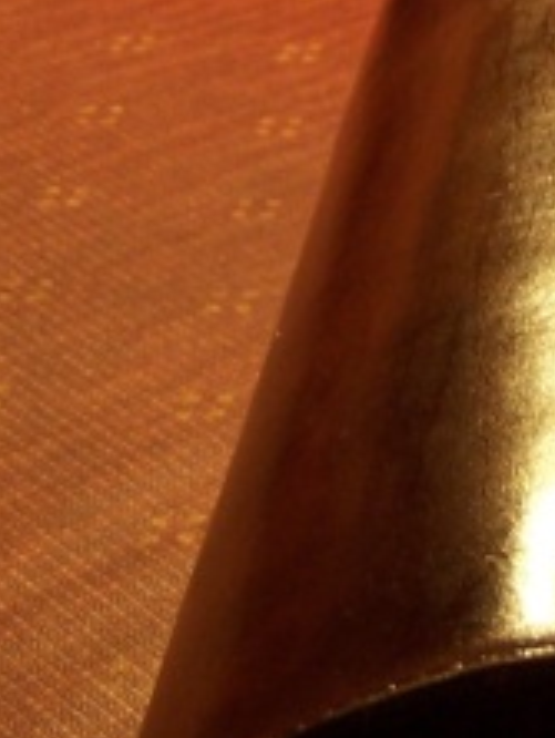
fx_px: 2454
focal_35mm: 115
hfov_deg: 12.5
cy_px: 196
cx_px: 698
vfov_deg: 17.0
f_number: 2.8
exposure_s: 1/8
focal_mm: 6.3
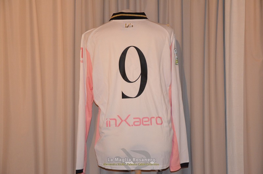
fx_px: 547
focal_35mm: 75
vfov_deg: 18.1
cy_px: 87
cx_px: 132
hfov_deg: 27.0
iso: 2500
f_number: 5
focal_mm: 50
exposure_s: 1/60
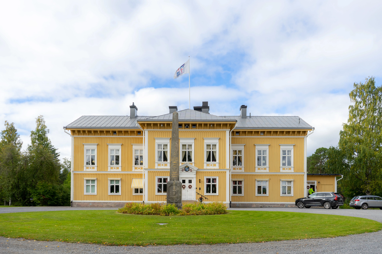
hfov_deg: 65.5
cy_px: 127
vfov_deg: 46.4
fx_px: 297
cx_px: 191
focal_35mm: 28
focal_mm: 28
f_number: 5.6
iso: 100
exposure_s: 1/320
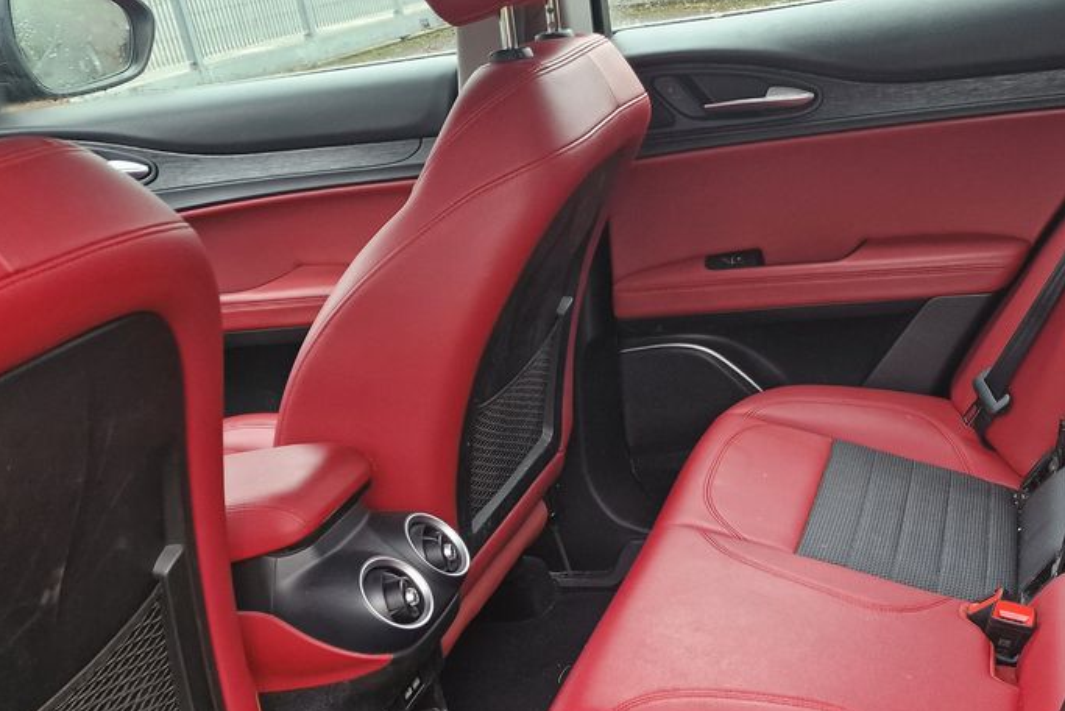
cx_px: 854
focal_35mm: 42
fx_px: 1243
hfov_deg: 44.1
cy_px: 624
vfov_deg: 30.7
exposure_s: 1/100
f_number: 1.8
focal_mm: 6.4
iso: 200
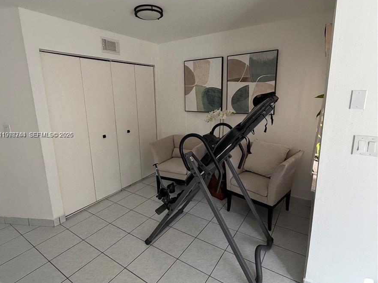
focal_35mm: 19
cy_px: 135
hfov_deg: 84.7
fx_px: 207
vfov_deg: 68.7
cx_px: 186
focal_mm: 2.22
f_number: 2.2
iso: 250
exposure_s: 1/121
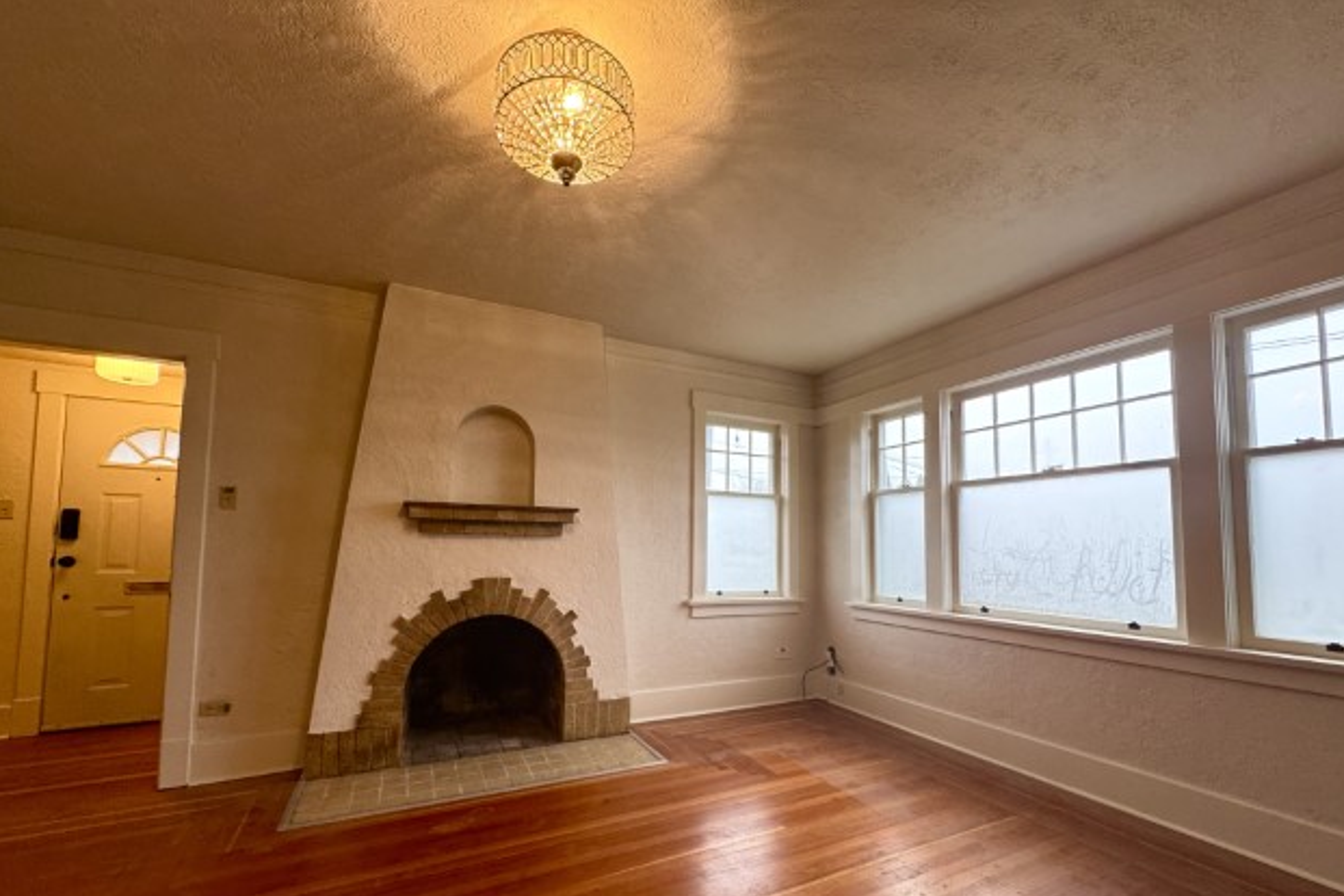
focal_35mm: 15
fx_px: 560
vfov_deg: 76.8
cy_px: 515
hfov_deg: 100.4
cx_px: 671
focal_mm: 2.22
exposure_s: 1/120
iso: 200
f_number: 2.2
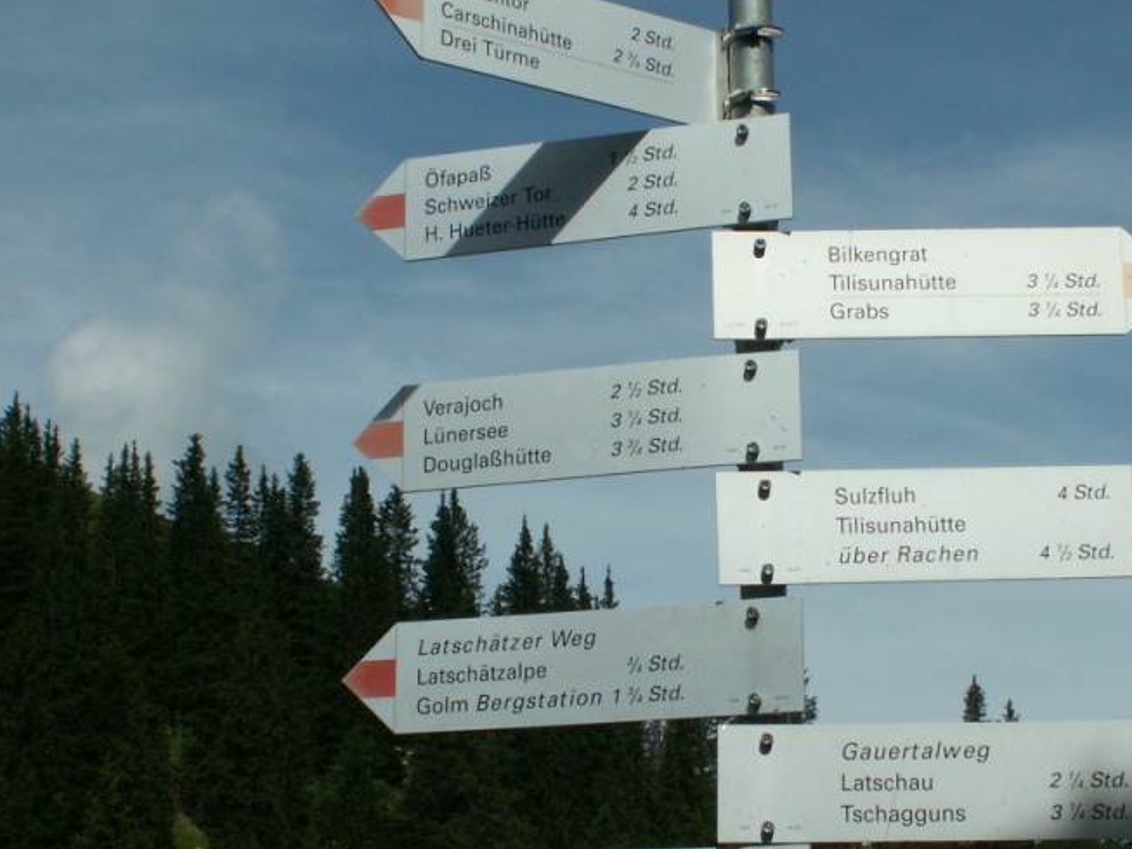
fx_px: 2617
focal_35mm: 80
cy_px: 445
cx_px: 723
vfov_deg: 18.4
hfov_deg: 24.3
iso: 50
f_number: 8
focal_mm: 8.53
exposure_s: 1/400
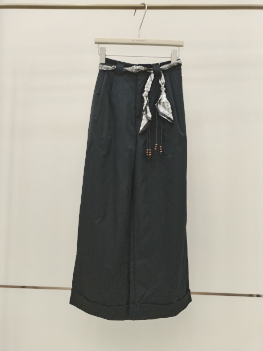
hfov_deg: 48.2
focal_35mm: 29
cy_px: 176
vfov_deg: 61.7
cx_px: 132
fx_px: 294
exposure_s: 1/50
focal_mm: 4.75
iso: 169
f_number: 1.8
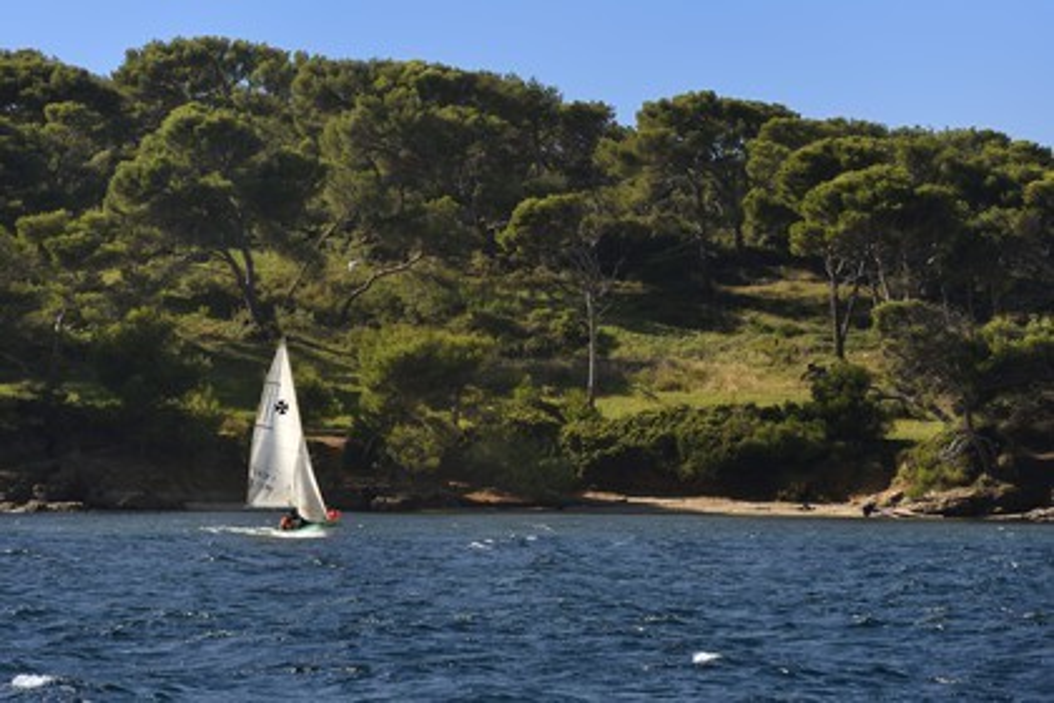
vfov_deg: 6.9
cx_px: 527
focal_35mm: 200
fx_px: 5855
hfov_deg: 10.3
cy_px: 352
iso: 200
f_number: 7.1
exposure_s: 1/640
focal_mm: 200
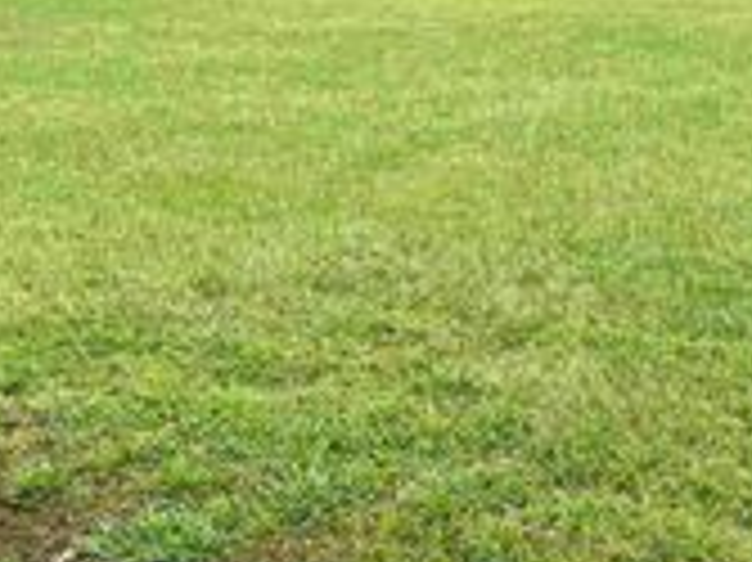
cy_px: -38
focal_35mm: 78
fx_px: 1693
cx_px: 639
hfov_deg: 24.5
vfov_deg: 18.3
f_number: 1.6
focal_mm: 5.96
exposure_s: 1/2342
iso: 50
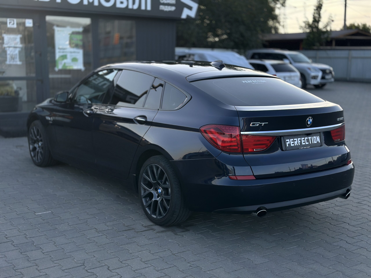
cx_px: 186
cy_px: 139
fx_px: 514
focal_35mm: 48
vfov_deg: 30.3
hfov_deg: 39.7
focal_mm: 6.86
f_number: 1.78
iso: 80
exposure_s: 1/1085
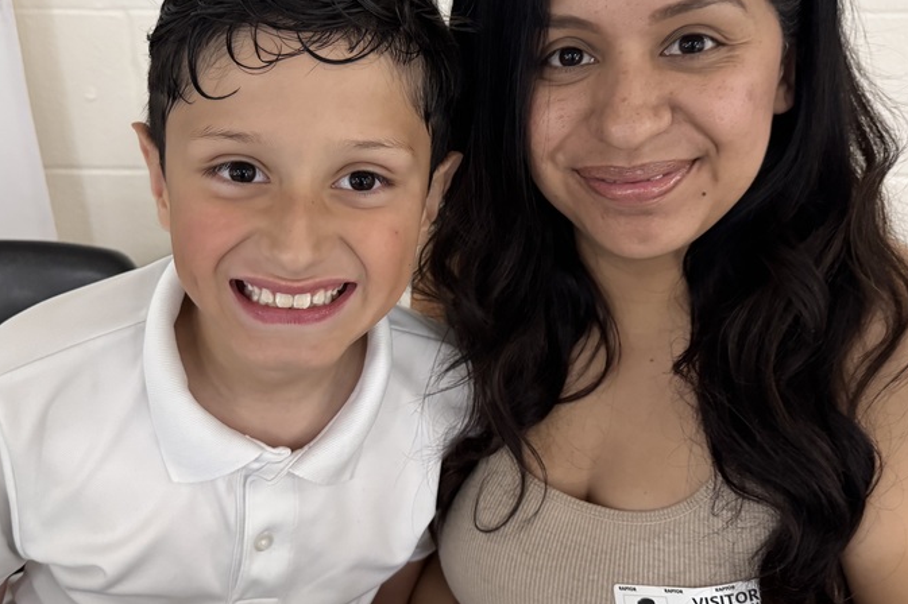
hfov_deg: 50.6
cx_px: 406
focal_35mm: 38
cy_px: 243
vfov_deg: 34.9
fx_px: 958
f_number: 1.78
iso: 800
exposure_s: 1/60
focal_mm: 6.76
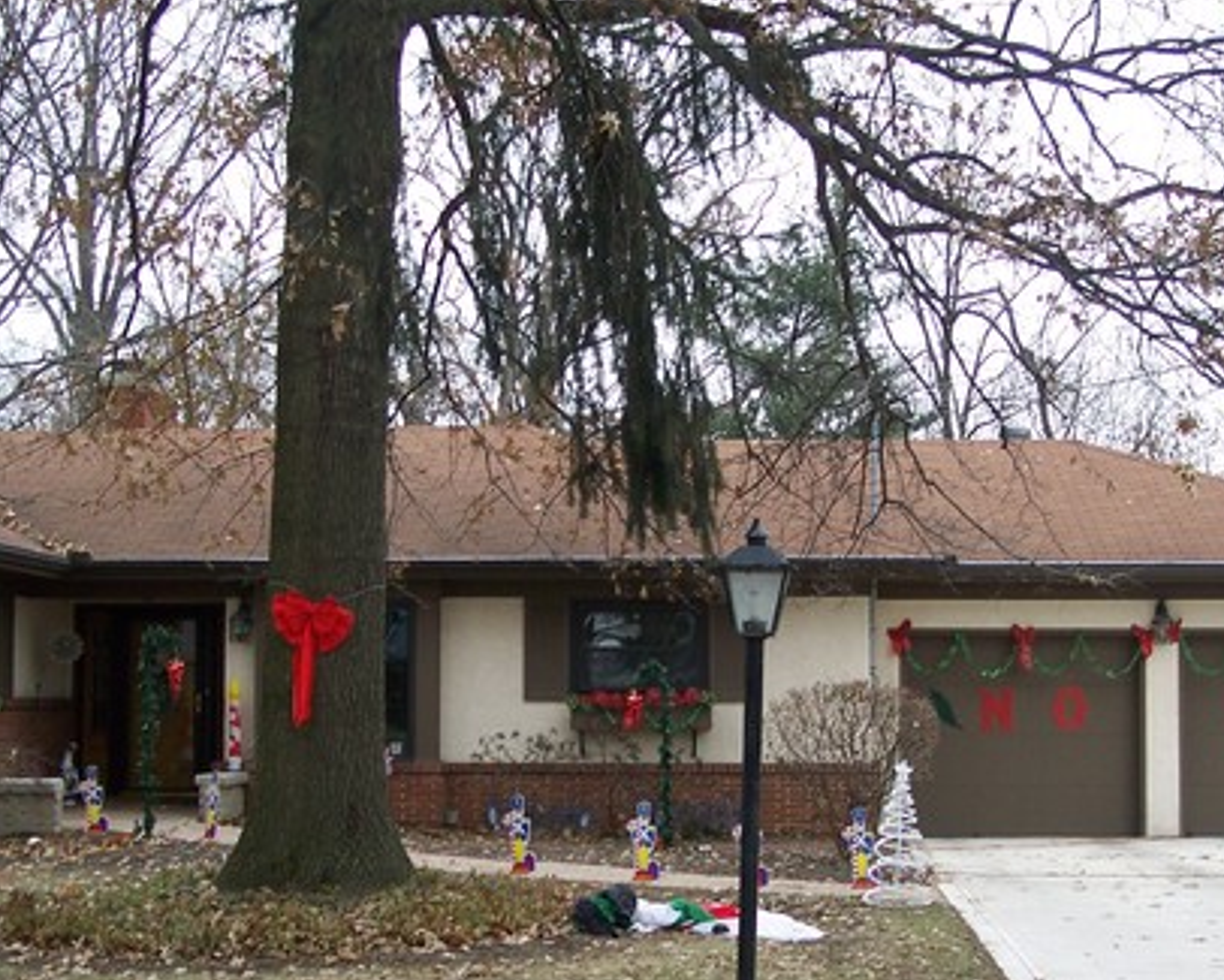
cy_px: 519
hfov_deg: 31.4
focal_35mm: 60
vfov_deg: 25.4
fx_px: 2174
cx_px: 624
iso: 100
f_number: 3.4
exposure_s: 1/90
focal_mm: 8
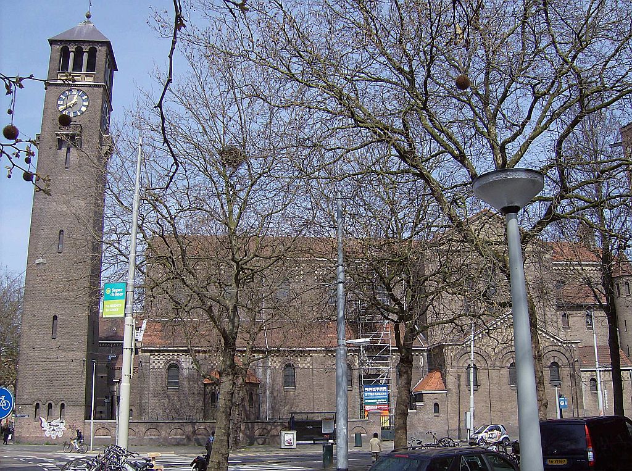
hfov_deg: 51.5
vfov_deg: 39.5
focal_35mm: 36
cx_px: 316
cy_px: 236
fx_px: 656
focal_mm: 6
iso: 100
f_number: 4.7
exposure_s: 1/602
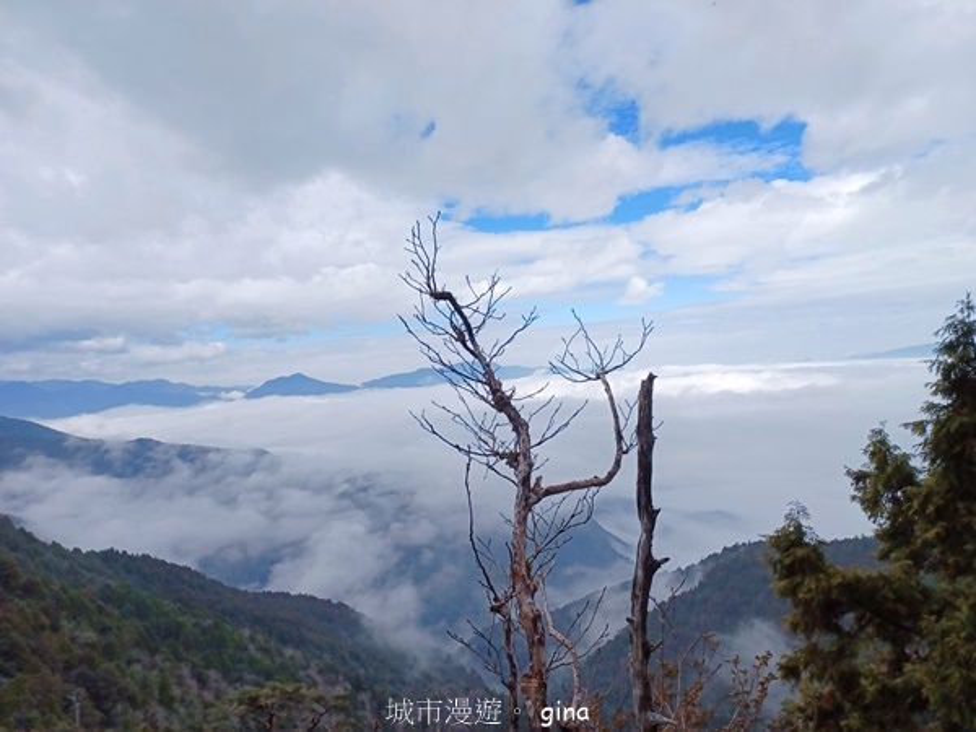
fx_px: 705
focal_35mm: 25
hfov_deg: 69.4
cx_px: 488
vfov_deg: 54.9
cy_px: 366
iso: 32
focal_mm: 4.6
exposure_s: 1/571
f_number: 1.8
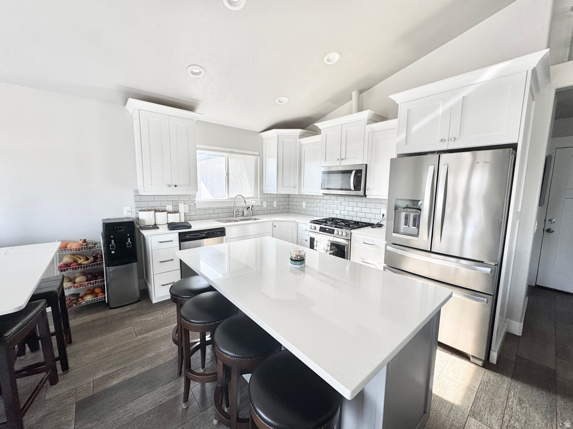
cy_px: 214
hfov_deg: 102.1
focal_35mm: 14
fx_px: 232
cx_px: 286
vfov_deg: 85.7
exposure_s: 1/99
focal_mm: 2.22
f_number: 2.2
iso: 50
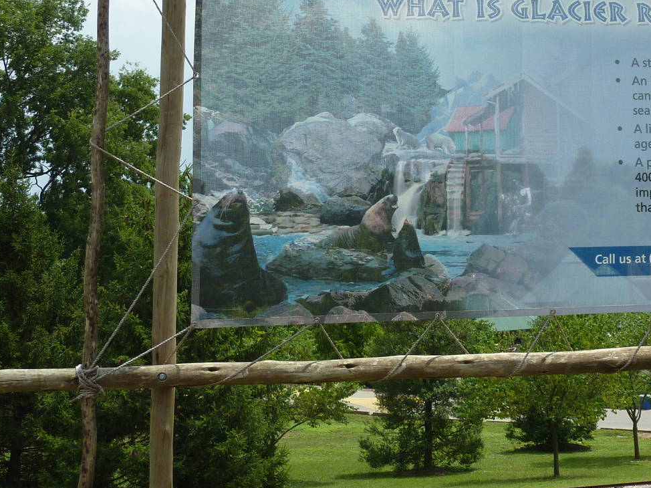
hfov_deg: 27.7
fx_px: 1297
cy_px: 112
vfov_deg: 21.1
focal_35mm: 69
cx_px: 503
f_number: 4
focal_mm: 6.9
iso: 80
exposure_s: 1/500
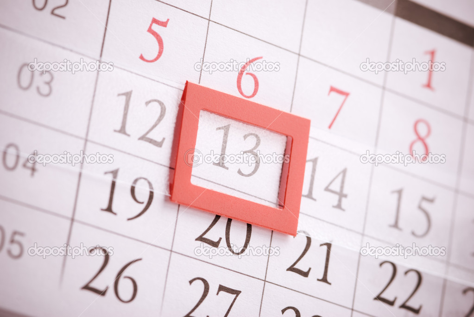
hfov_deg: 13.0
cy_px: 158
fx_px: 2076
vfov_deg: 8.7
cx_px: 237
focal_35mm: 158
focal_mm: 105
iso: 100
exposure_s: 1/160
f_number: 11
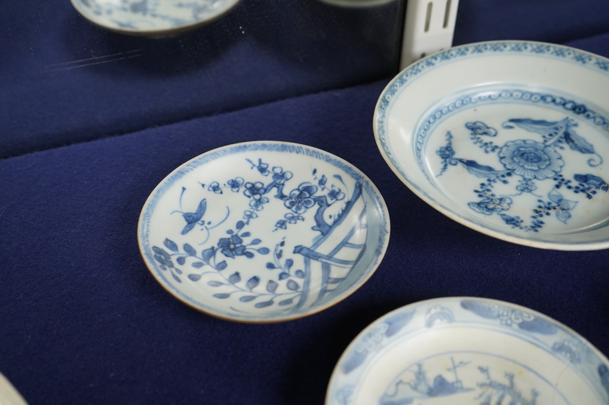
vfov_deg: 31.1
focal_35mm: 43
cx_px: 304
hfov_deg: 45.5
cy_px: 202
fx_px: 727
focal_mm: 43
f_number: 5.6
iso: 2500
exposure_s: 1/100
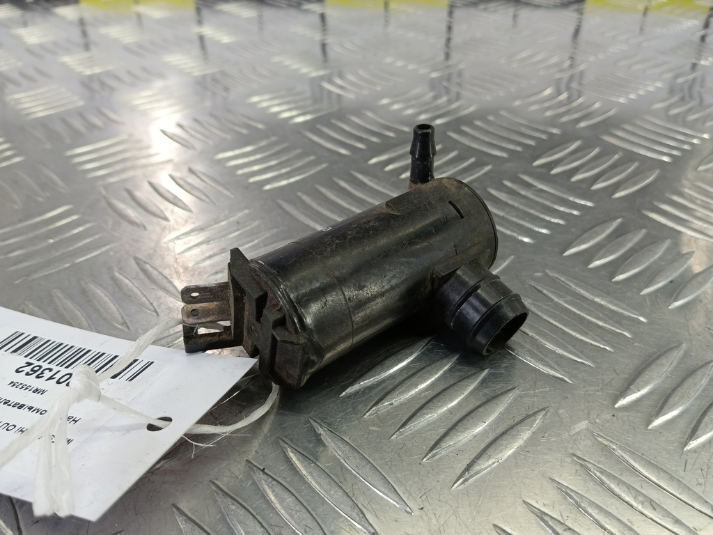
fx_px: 474
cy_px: 268
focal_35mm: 23
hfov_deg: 73.9
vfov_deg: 58.9
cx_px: 356
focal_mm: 4.11
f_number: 1.6
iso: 121
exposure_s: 1/50
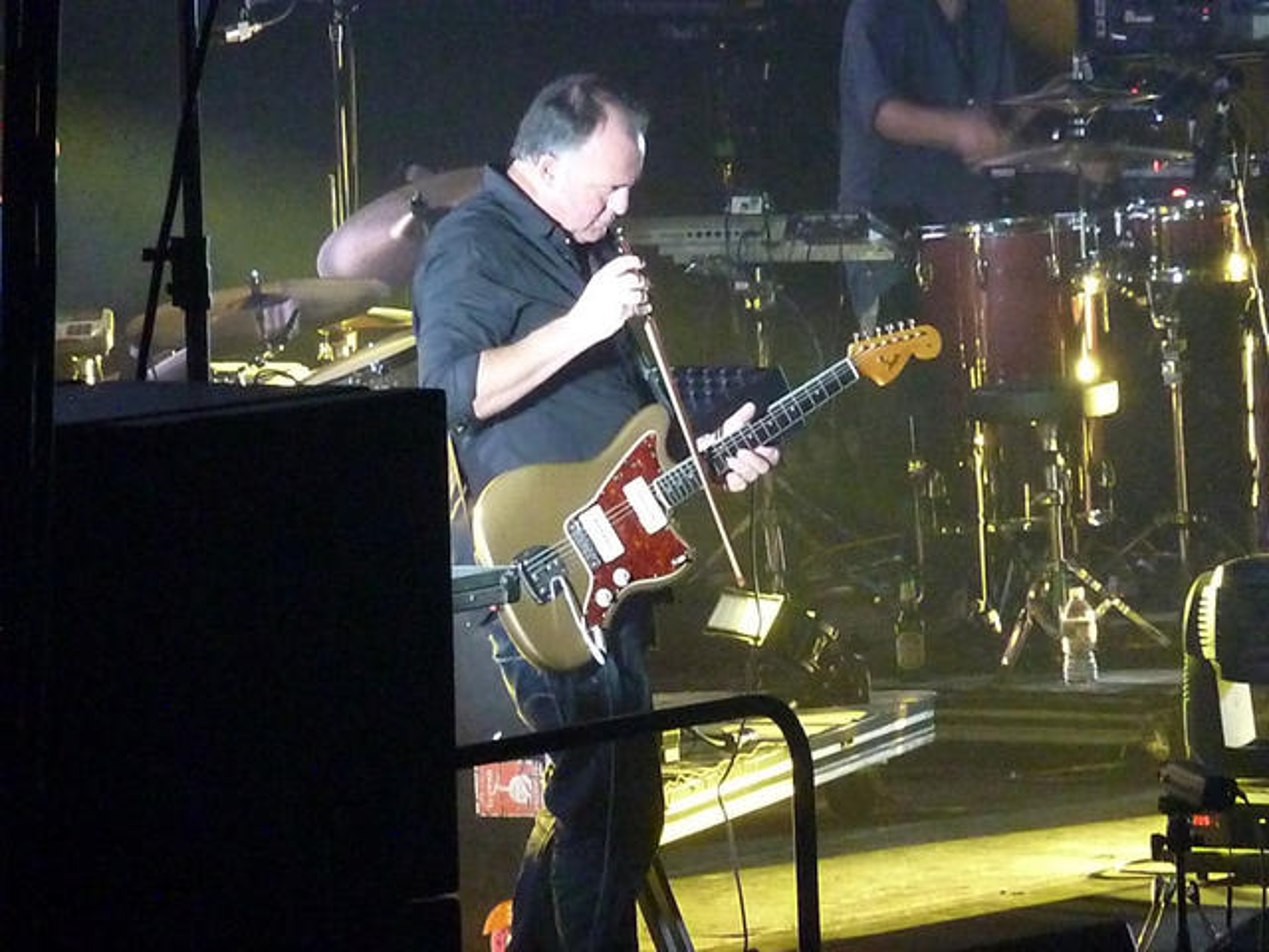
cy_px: 476
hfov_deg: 5.2
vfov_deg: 3.9
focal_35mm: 384
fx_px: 14077
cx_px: 634
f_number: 5.9
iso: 3200
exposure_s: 1/20
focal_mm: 68.8
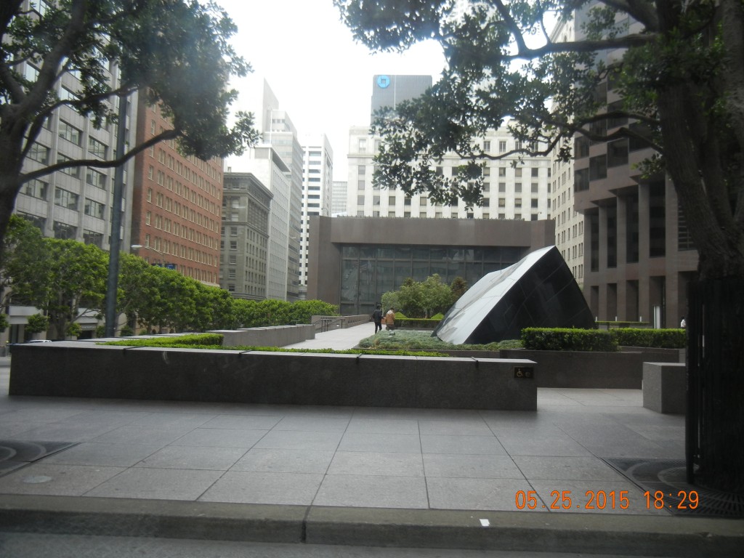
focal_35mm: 30
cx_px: 372
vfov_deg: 46.8
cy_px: 279
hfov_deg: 60.0
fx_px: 645
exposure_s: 1/217
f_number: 3.5
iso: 160
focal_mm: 5.4
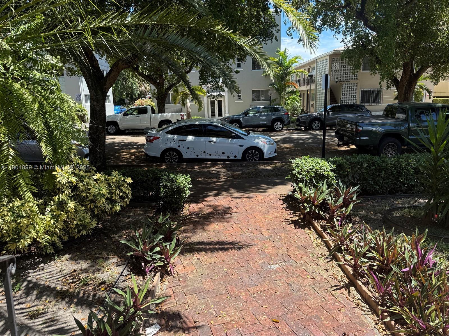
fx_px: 311
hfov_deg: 71.6
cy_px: 168
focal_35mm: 24
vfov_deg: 56.8
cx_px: 224
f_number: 1.78
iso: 80
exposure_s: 1/1361
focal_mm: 6.76
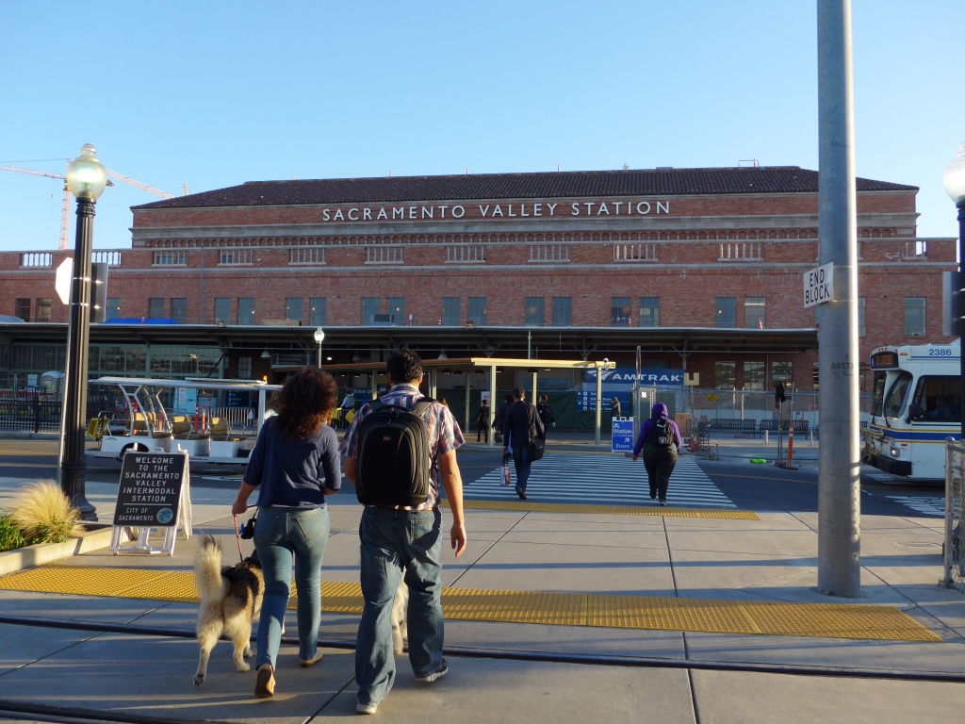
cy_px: 362
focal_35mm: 29
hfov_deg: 61.7
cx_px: 482
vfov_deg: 48.2
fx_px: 808
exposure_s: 1/500
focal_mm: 6
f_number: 2.8
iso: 80
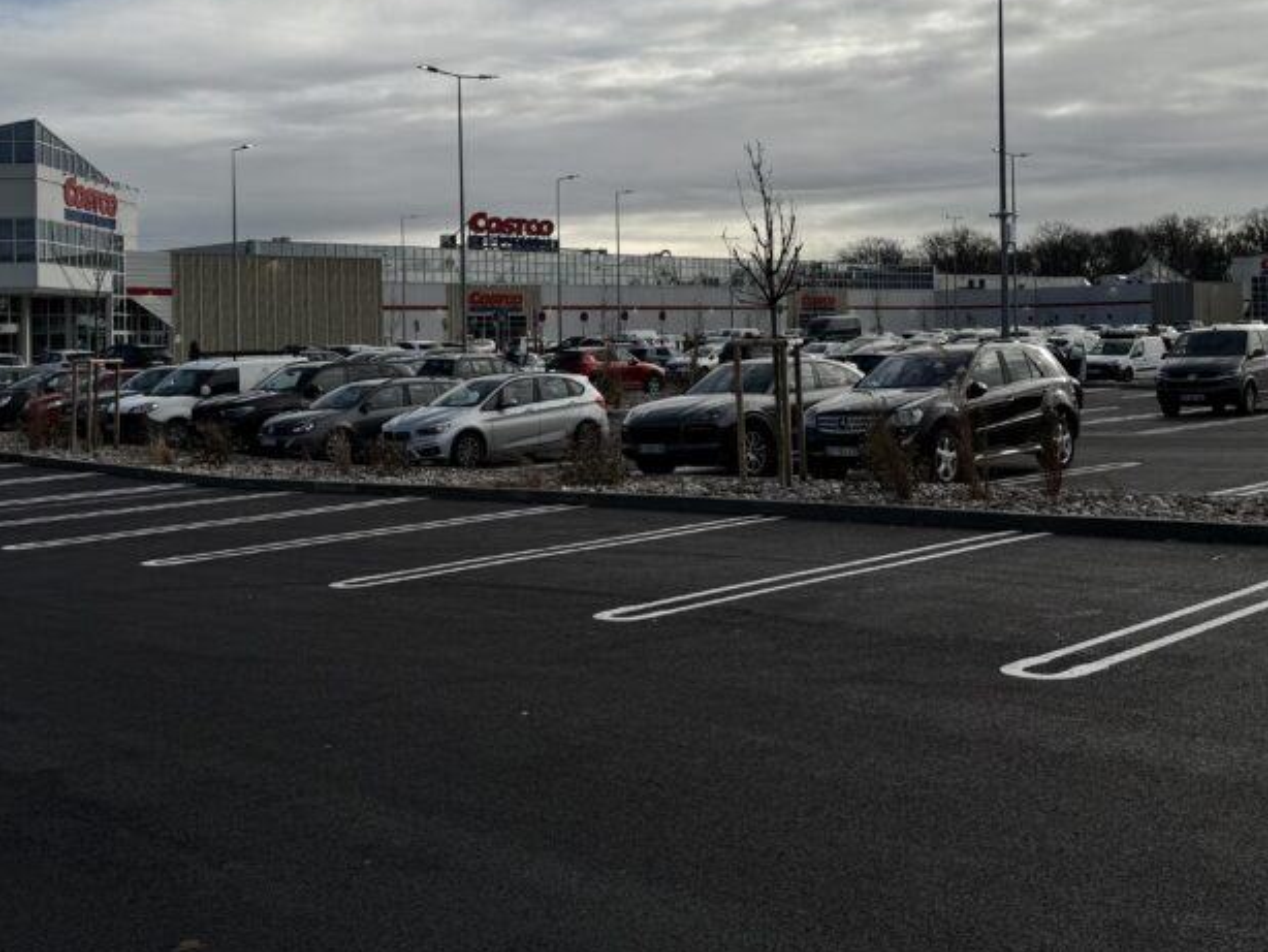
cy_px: 302
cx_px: 642
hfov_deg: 46.8
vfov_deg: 35.6
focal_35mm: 40
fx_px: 1466
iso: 80
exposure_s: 1/7353
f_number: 1.78
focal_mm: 6.76
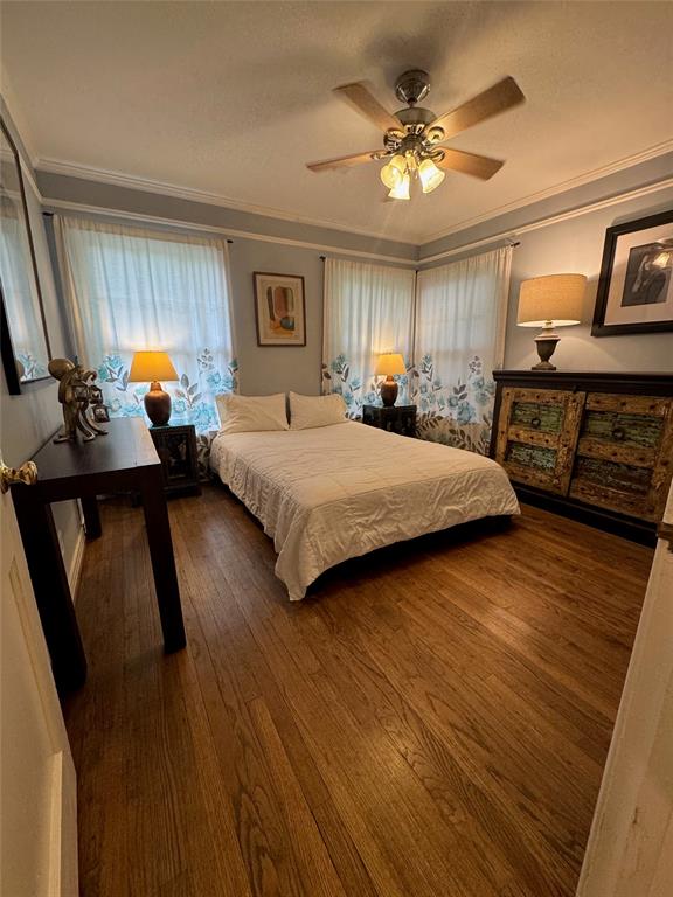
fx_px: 363
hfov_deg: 85.7
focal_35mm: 14
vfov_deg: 102.1
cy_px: 448
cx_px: 336
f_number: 2.2
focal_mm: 2.22
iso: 200
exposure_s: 1/60
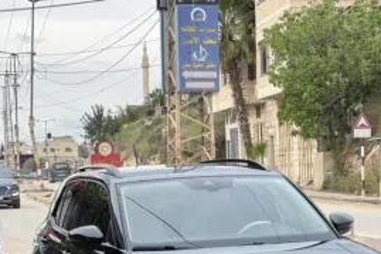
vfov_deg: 11.4
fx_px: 1259
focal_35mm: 119
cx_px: 210
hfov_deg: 17.2
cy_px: 263
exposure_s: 1/150
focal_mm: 9
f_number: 2.8
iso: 32
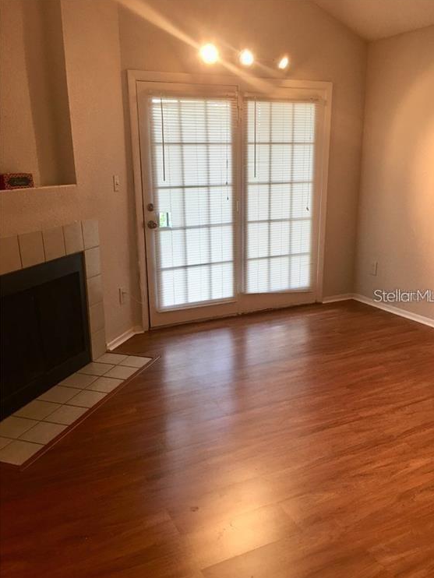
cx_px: 223
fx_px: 501
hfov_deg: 46.8
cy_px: 295
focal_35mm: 30
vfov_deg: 59.9
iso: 40
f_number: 2.2
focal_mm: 4.15
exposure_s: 1/15
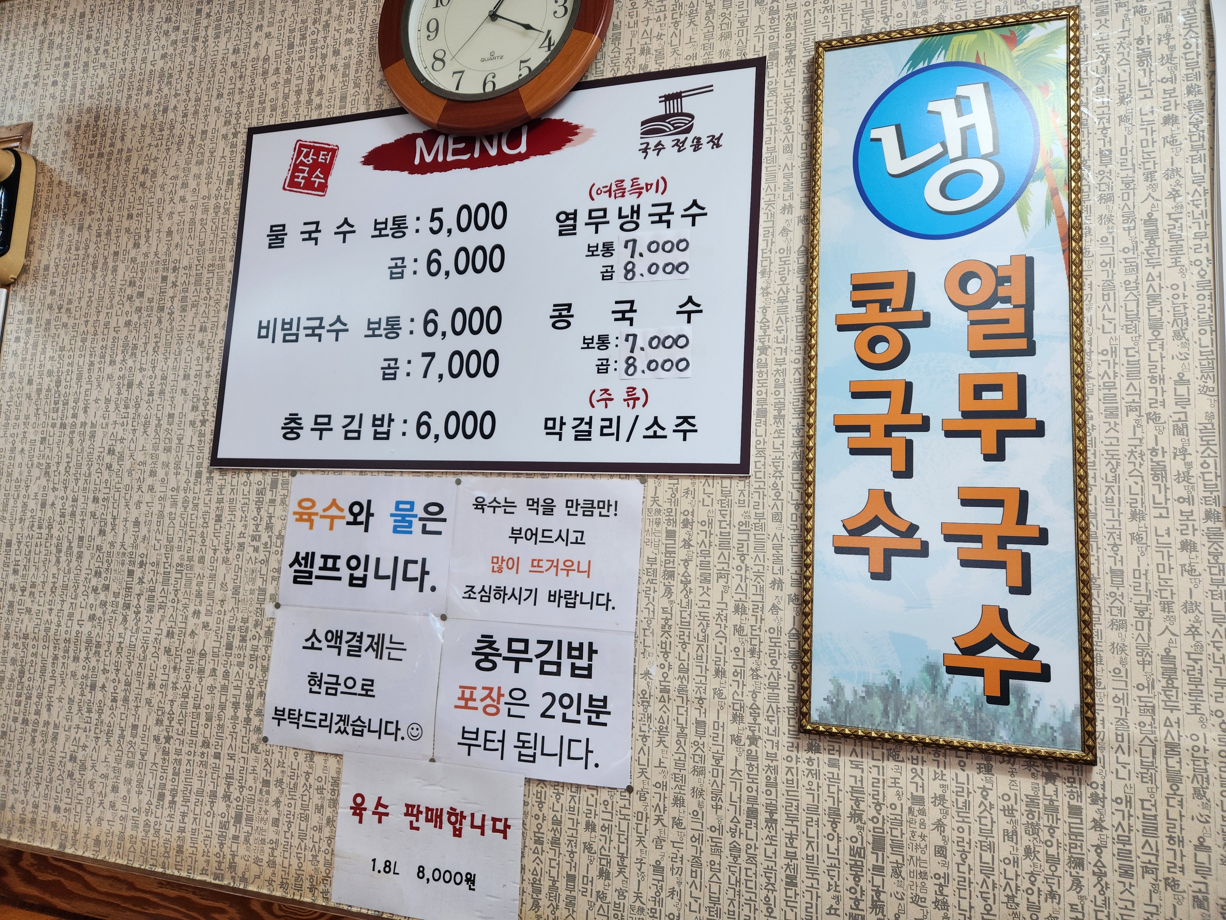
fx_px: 815
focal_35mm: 23
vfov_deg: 58.9
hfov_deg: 73.9
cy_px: 460
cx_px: 613
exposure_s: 1/120
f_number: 1.8
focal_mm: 5.4
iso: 64
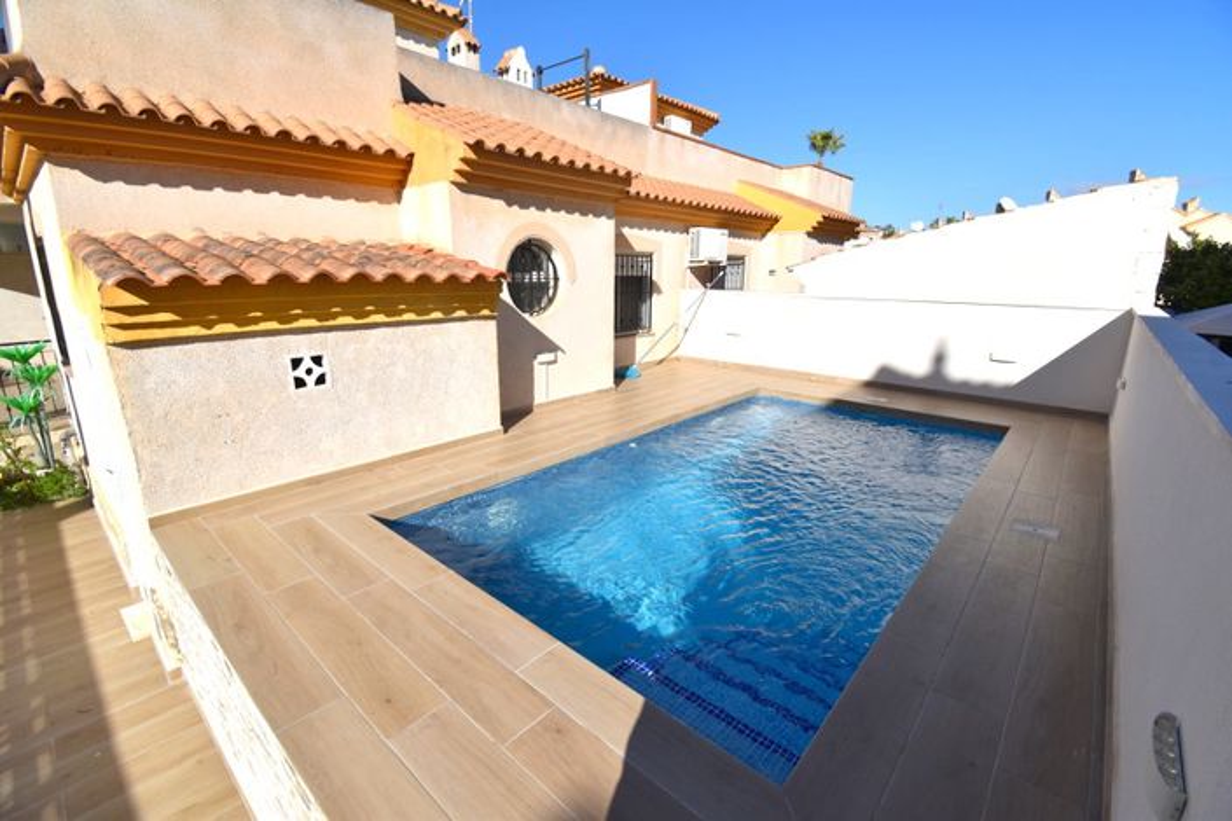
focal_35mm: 15
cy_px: 410
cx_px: 616
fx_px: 513
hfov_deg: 100.4
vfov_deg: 77.3
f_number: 10
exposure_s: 1/400
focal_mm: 10
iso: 100
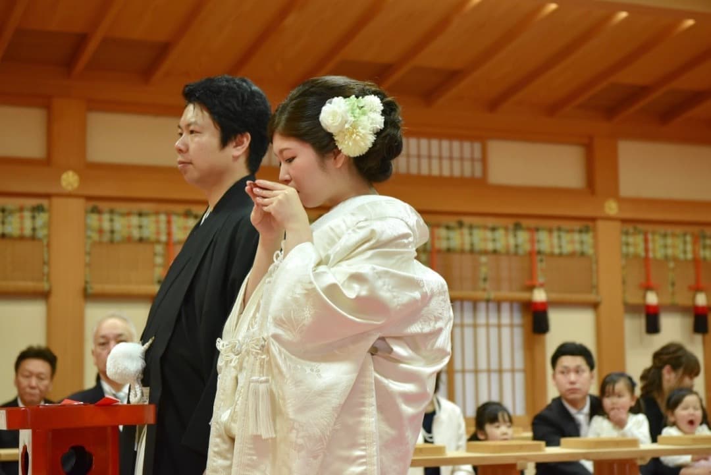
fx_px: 1383
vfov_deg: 19.5
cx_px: 356
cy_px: 238
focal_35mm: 70
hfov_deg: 28.8
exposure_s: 1/60
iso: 4000
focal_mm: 70
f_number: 5
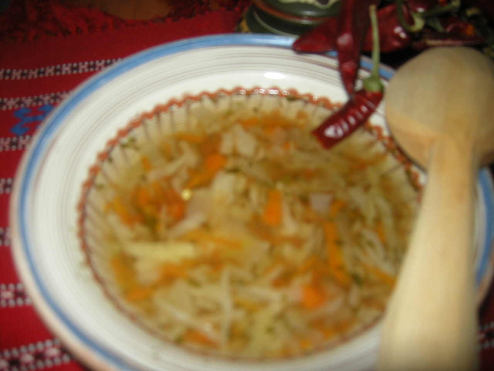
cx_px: 247
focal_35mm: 35
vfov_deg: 40.7
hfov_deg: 52.6
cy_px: 186
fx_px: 499
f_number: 2.7
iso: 64
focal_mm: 7.5
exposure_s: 1/60
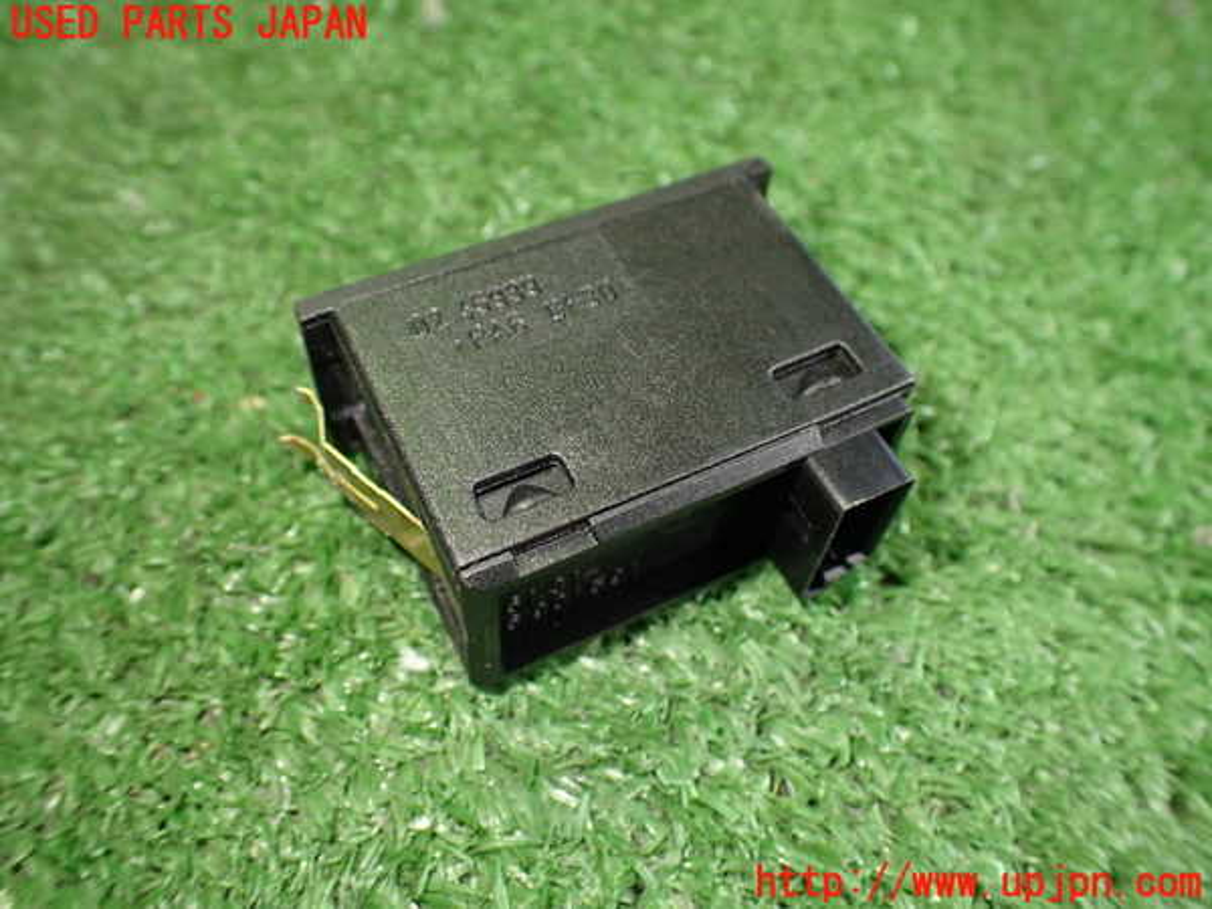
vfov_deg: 46.8
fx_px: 1050
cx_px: 606
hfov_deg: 60.0
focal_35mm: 30
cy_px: 454
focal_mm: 5.4
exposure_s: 1/125
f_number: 2.3
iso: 640
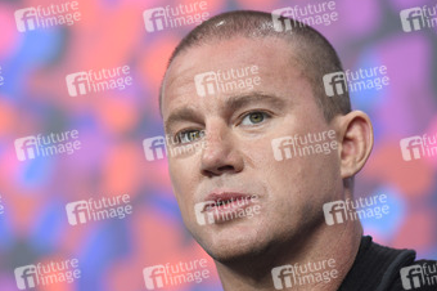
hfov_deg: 7.8
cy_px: 178
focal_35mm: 265
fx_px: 3214
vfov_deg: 5.2
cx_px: 193
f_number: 4
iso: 1000
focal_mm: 200
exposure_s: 1/250
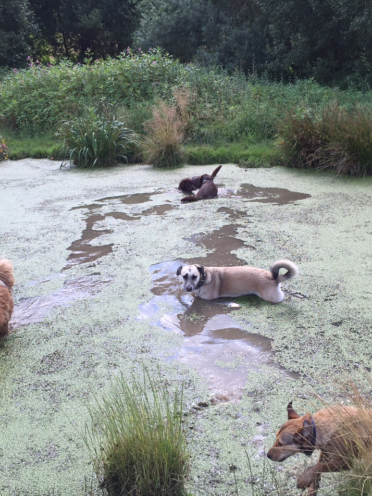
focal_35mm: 39
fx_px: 559
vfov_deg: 47.9
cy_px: 249
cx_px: 169
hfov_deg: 36.8
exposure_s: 1/542
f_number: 2.2
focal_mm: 4.15
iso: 32
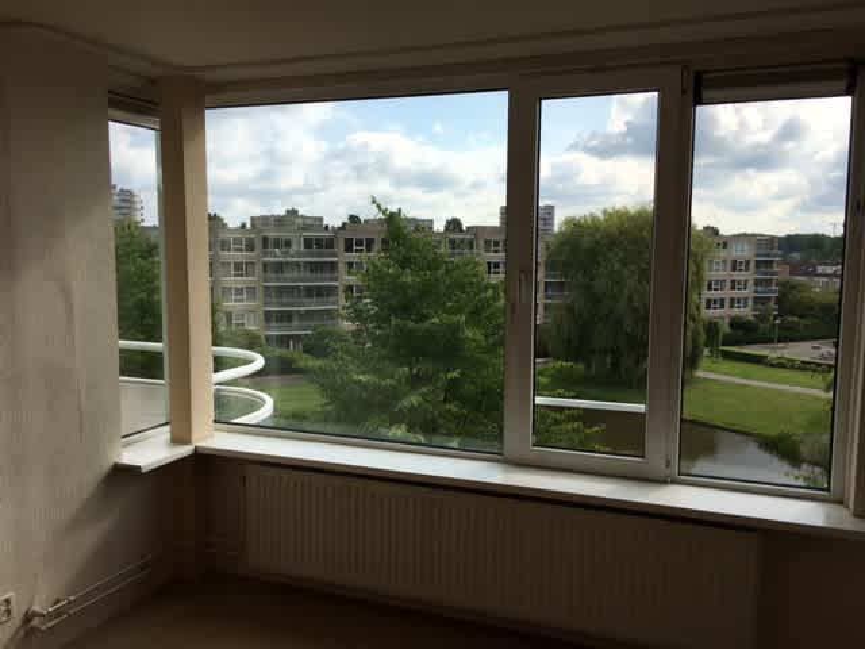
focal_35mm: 29
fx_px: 725
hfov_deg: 61.7
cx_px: 432
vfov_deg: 48.2
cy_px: 324
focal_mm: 4.2
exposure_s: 1/1451
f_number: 2.2
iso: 25
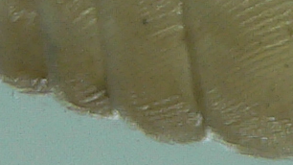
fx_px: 1950
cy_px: -179
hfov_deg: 8.5
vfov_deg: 4.8
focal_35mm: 251
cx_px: 318
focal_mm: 4.6
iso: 80
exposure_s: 1/80
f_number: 2.8
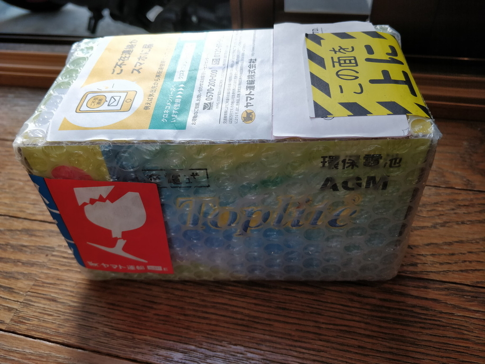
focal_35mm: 24
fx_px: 336
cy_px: 182
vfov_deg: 56.8
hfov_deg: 71.6
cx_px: 242
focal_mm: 4.1
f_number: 1.7
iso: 250
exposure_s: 1/100
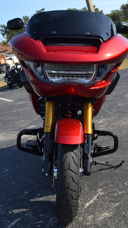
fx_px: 314
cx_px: 73
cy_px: 114
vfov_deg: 39.9
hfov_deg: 23.0
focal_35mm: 52
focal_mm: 22
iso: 100
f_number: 7.1
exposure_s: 1/200
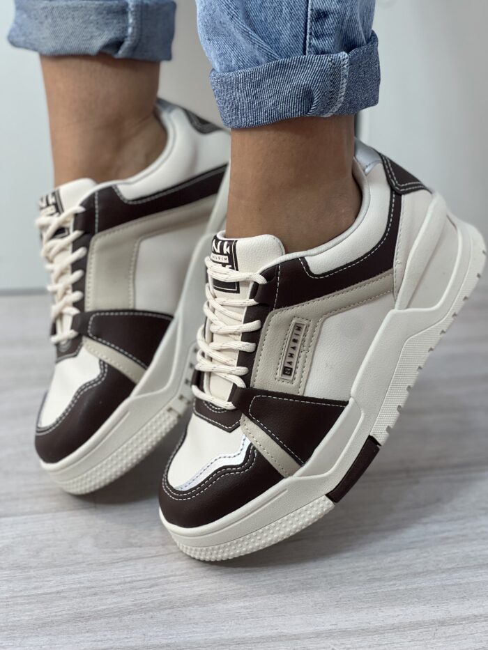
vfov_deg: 25.3
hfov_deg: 19.1
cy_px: 325
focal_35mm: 77
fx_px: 1447
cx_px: 244
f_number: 2.8
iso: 125
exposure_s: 1/120
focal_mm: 9
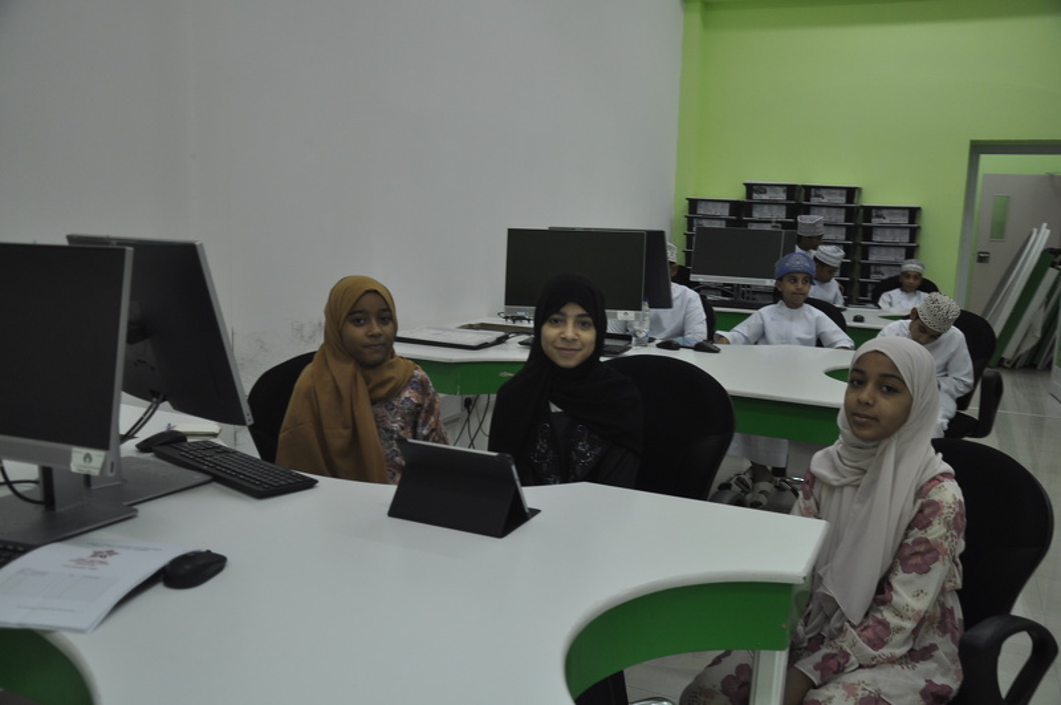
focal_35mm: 32
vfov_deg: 41.6
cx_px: 530
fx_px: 927
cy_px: 352
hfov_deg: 59.6
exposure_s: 1/60
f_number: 4
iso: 400
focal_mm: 21
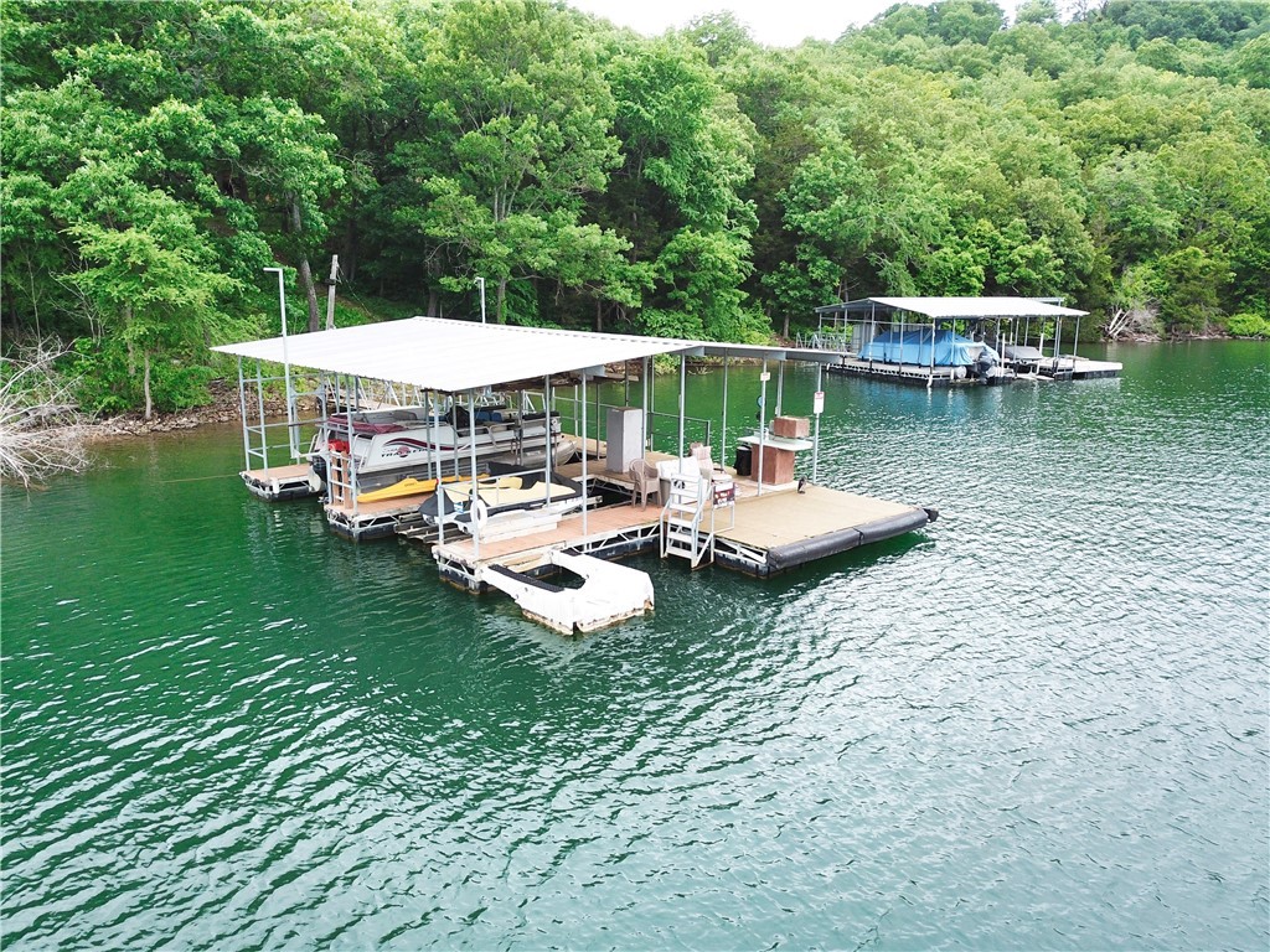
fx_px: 954
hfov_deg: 67.3
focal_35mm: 26
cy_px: 476
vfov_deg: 53.1
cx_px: 635
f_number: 2.2
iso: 121
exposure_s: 1/100
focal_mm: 4.73
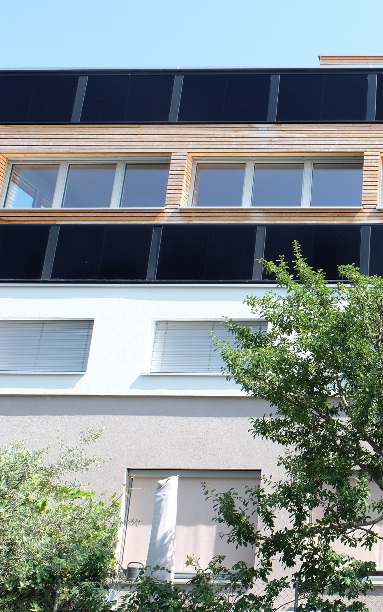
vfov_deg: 47.2
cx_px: 455
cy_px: 301
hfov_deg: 27.1
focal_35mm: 42
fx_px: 701
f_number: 5.6
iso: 200
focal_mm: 16
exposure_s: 1/180
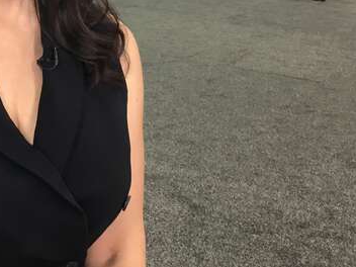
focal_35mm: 66
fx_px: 679
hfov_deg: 28.4
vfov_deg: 21.4
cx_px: 42
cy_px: -5
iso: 50
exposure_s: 1/30
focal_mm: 4.15
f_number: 2.2
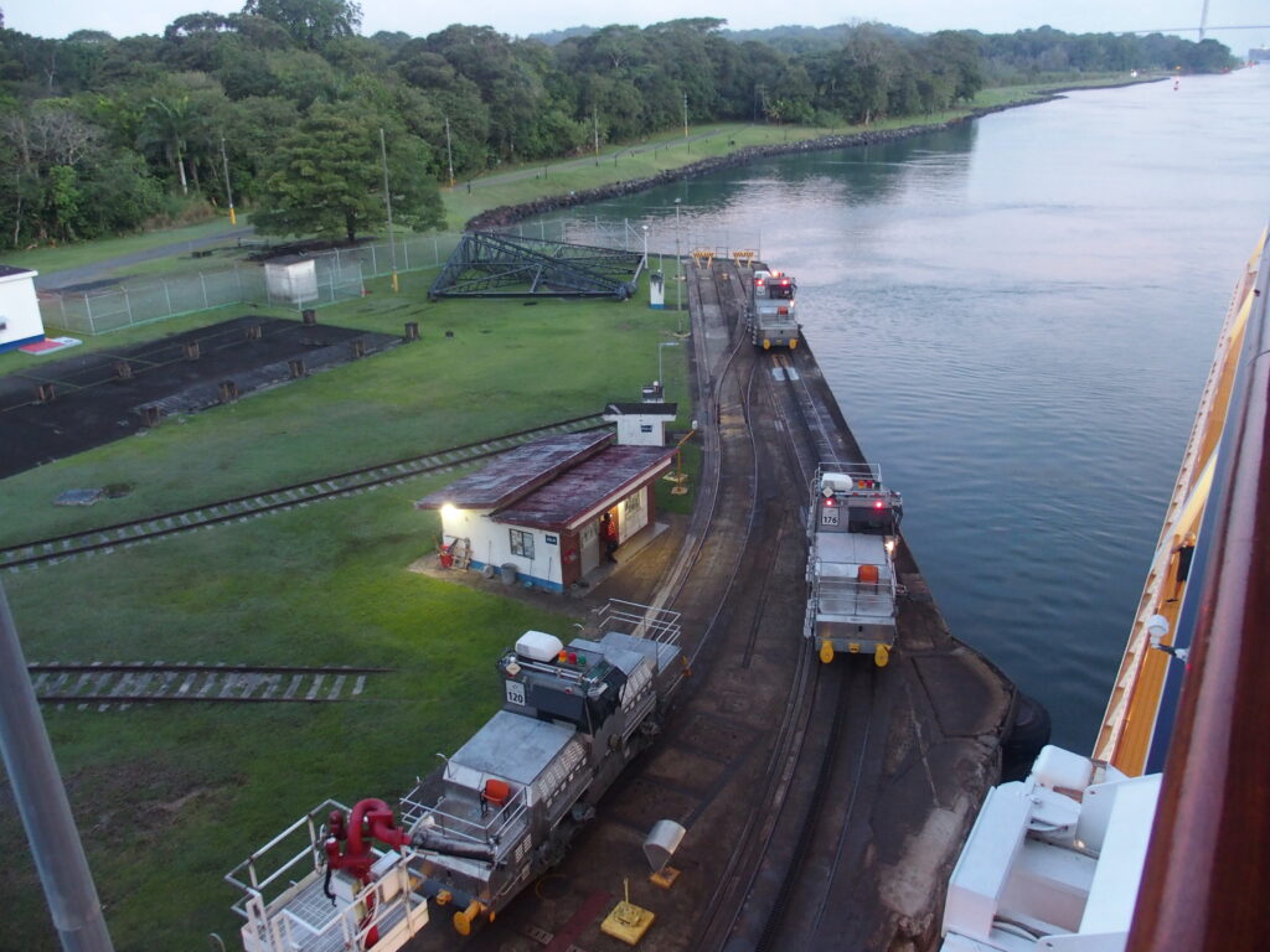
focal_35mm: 28
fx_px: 1027
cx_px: 635
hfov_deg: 63.4
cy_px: 476
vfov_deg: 49.7
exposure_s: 1/30
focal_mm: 6
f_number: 2.8
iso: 640
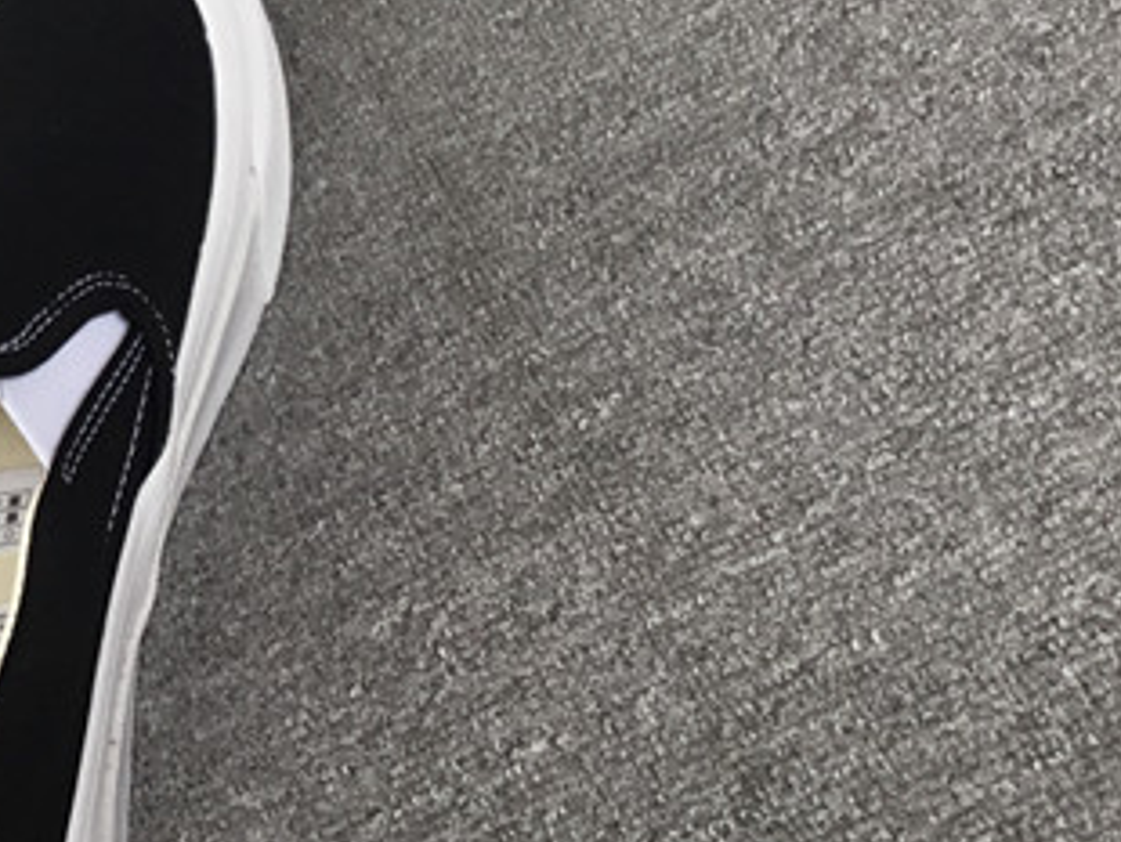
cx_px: -365
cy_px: -60
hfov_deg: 19.9
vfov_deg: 16.0
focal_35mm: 90
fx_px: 2917
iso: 25
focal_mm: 3.3
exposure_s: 1/114
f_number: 2.4
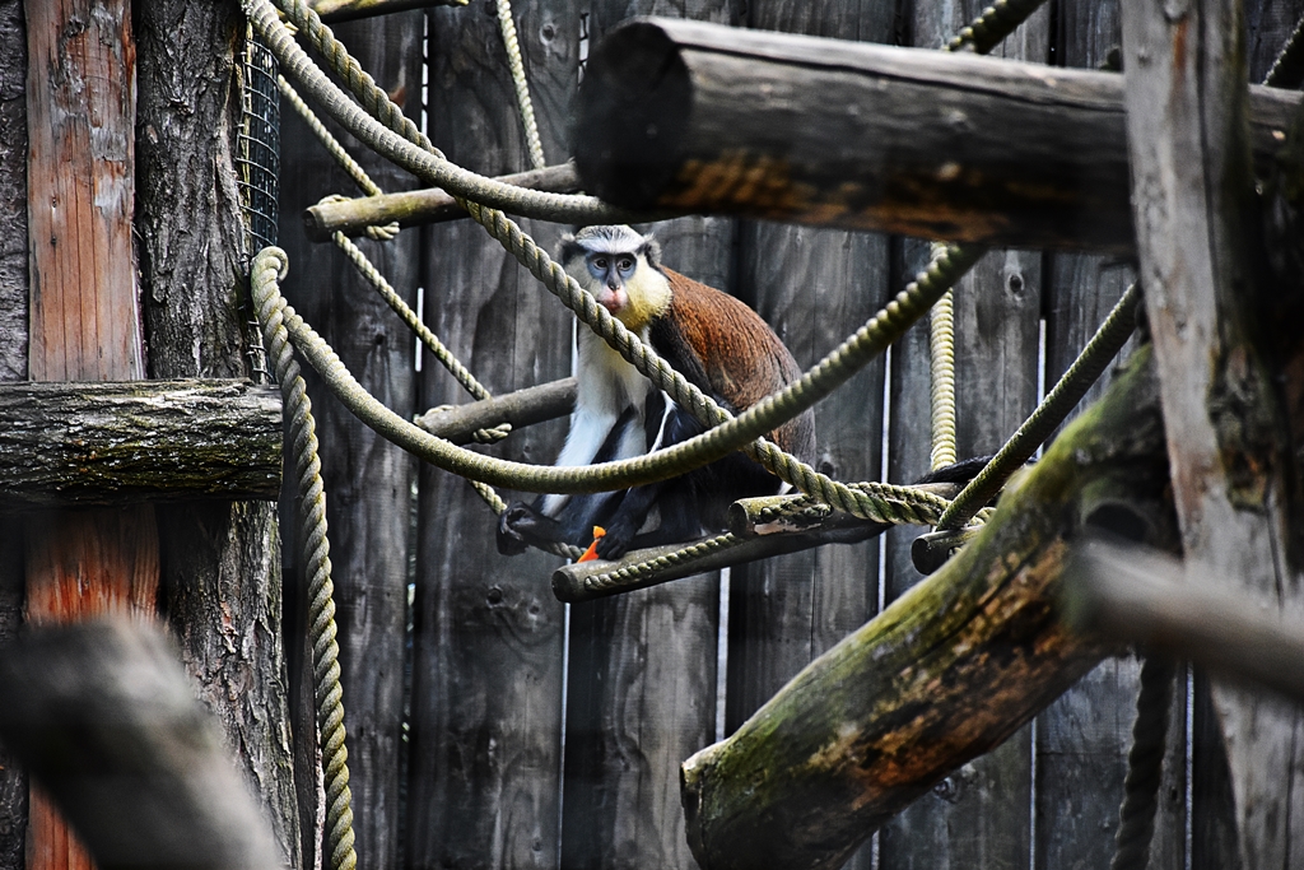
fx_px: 7607
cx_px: 652
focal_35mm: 210
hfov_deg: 9.8
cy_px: 435
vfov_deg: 6.5
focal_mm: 140
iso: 2000
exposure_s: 1/500
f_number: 5.6
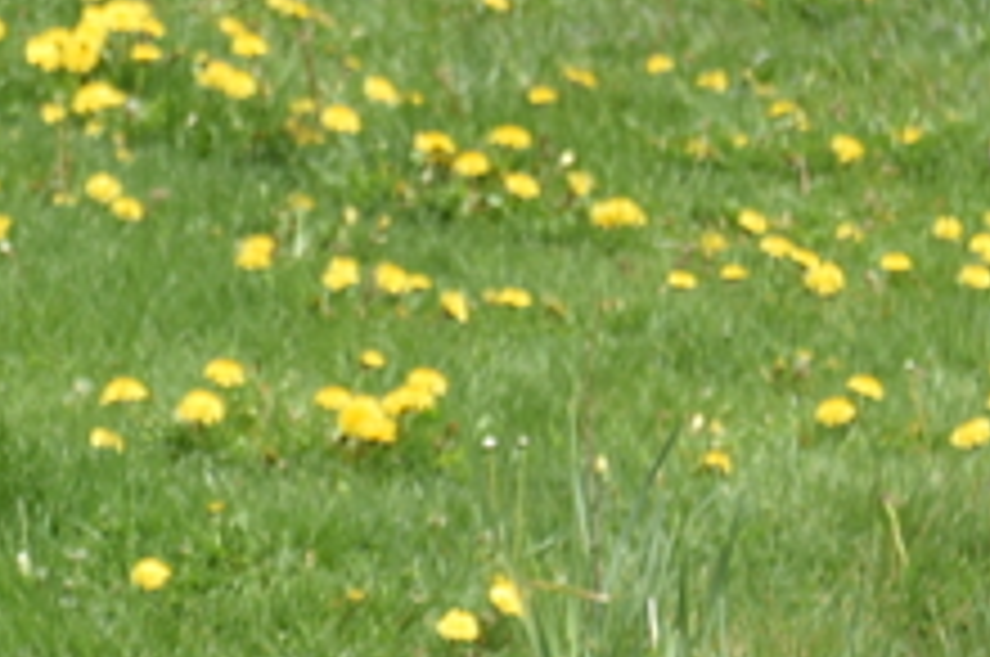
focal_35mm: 653
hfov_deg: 3.1
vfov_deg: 2.1
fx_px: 17931
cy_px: 1683
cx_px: -1269
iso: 100
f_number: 7.1
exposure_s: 1/250
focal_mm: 112
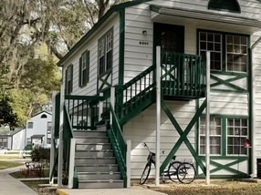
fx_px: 490
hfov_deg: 29.5
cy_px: 105
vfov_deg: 22.6
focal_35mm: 65
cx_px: 183
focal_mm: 3
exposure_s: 1/642
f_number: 1.8
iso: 16
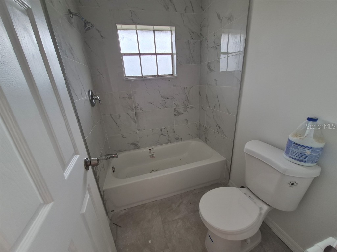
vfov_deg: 89.9
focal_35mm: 13
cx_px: 168
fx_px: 127
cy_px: 126
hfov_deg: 106.2
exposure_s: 1/60
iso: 64
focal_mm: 1.74
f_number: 2.2
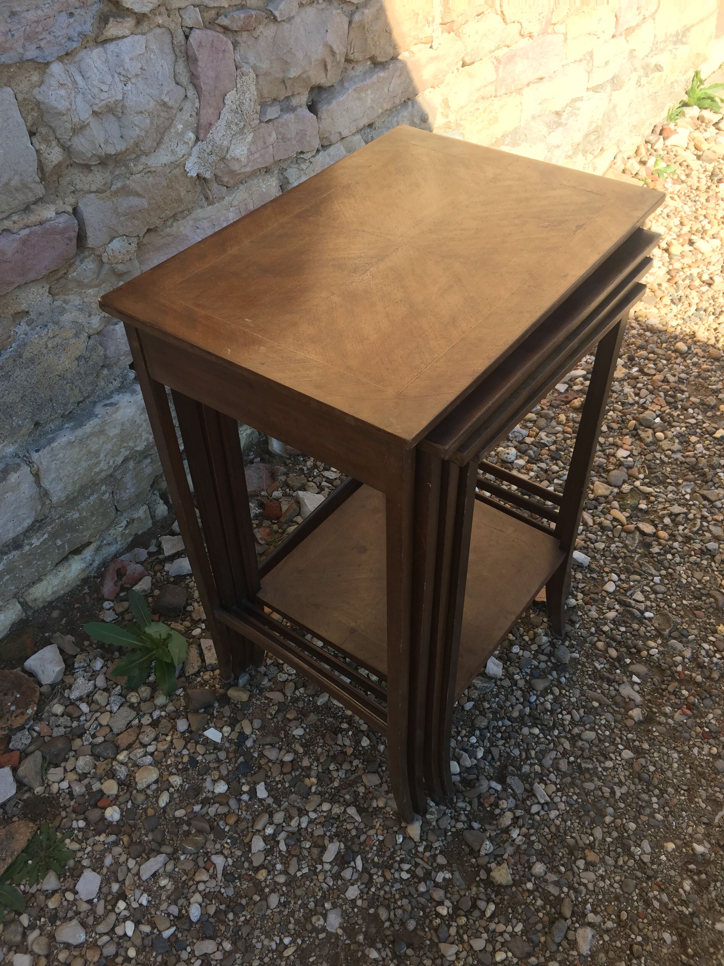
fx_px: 809
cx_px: 362
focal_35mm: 29
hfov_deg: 48.2
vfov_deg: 61.7
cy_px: 483
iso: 32
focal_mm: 4.15
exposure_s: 1/460
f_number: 2.2
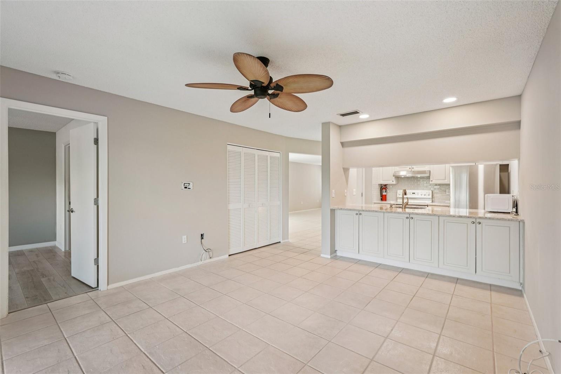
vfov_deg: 73.7
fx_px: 249
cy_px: 187
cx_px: 280
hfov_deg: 96.7
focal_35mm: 16
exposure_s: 1/15
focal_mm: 16
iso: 400
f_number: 8
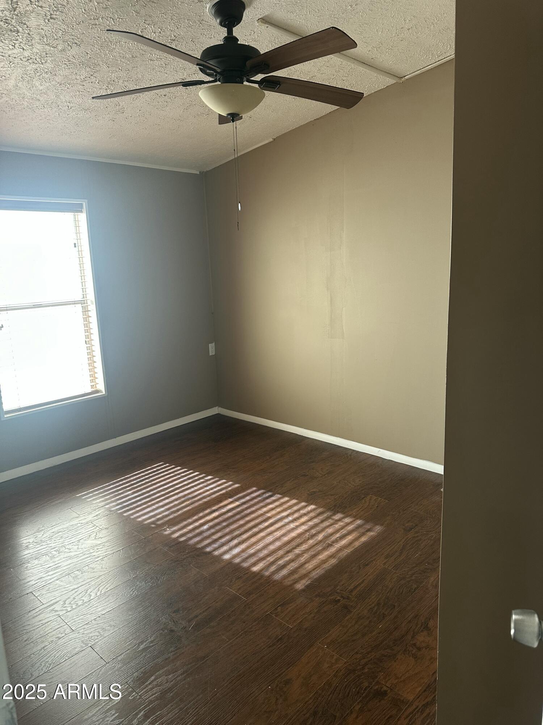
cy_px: 362
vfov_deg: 71.6
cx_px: 272
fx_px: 502
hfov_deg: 56.8
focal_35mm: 24
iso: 200
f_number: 1.78
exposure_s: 1/120
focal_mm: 6.86
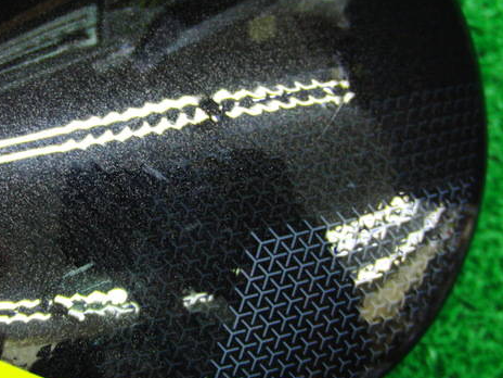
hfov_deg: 37.1
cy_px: 177
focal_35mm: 51
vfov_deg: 28.6
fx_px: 741
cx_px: 166
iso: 400
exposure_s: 1/30
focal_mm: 6.42
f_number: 3.6
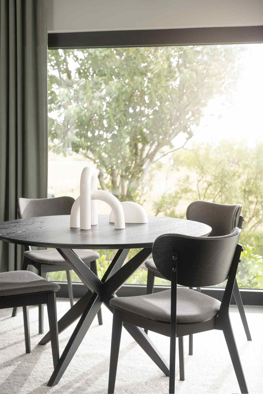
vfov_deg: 40.3
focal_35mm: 49
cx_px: 132
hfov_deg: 27.5
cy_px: 197
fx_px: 537
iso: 125
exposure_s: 1/10
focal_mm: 49
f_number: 5
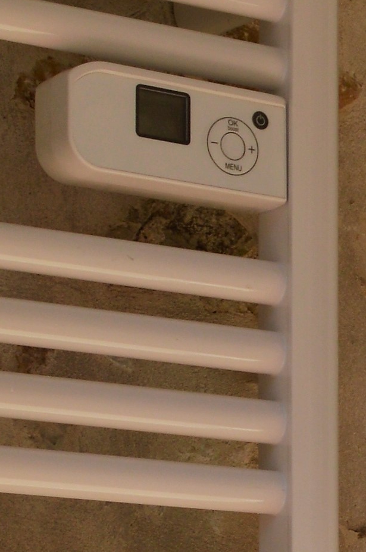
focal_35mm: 185
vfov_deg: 10.9
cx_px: 1034
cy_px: 718
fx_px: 2832
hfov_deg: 6.8
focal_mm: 19
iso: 100
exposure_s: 1/200
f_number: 7.1
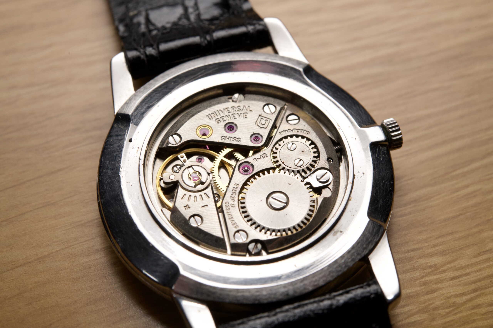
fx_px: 822
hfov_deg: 33.4
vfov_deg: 22.6
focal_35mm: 60
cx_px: 246
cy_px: 164
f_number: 20
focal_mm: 60
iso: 2000
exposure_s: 1/1000
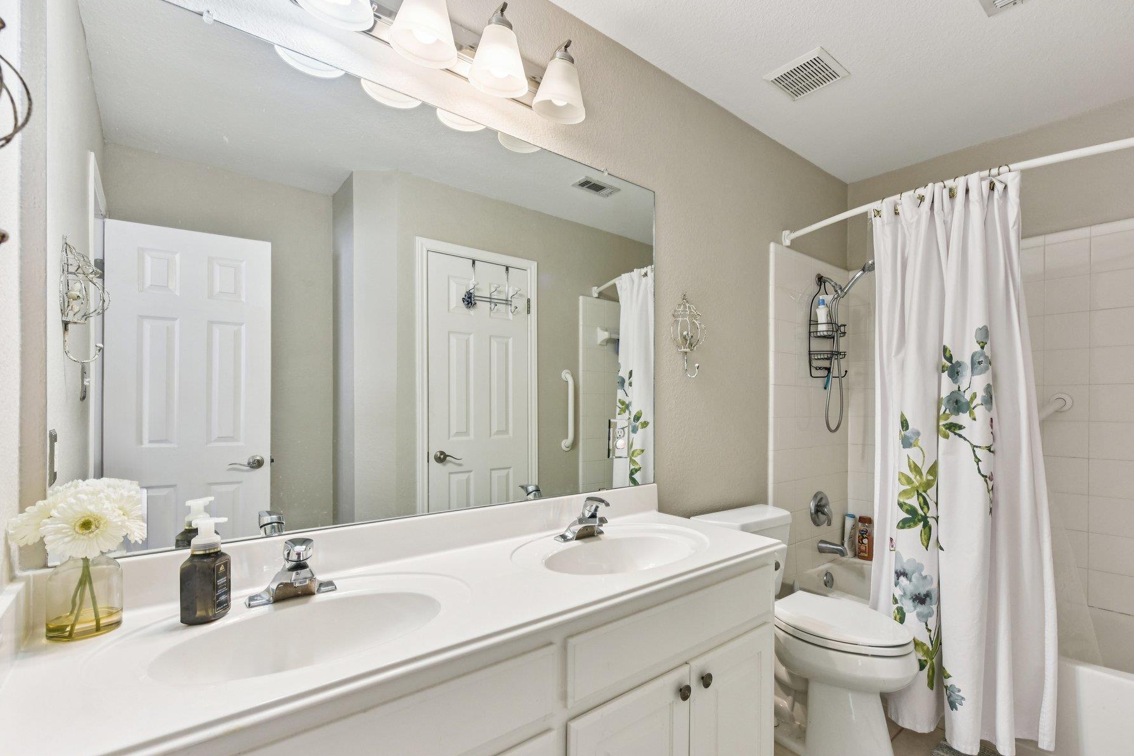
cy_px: 426
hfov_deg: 96.2
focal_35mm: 16
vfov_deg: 73.4
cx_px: 644
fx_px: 504
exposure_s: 1/15
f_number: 8
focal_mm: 14
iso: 280
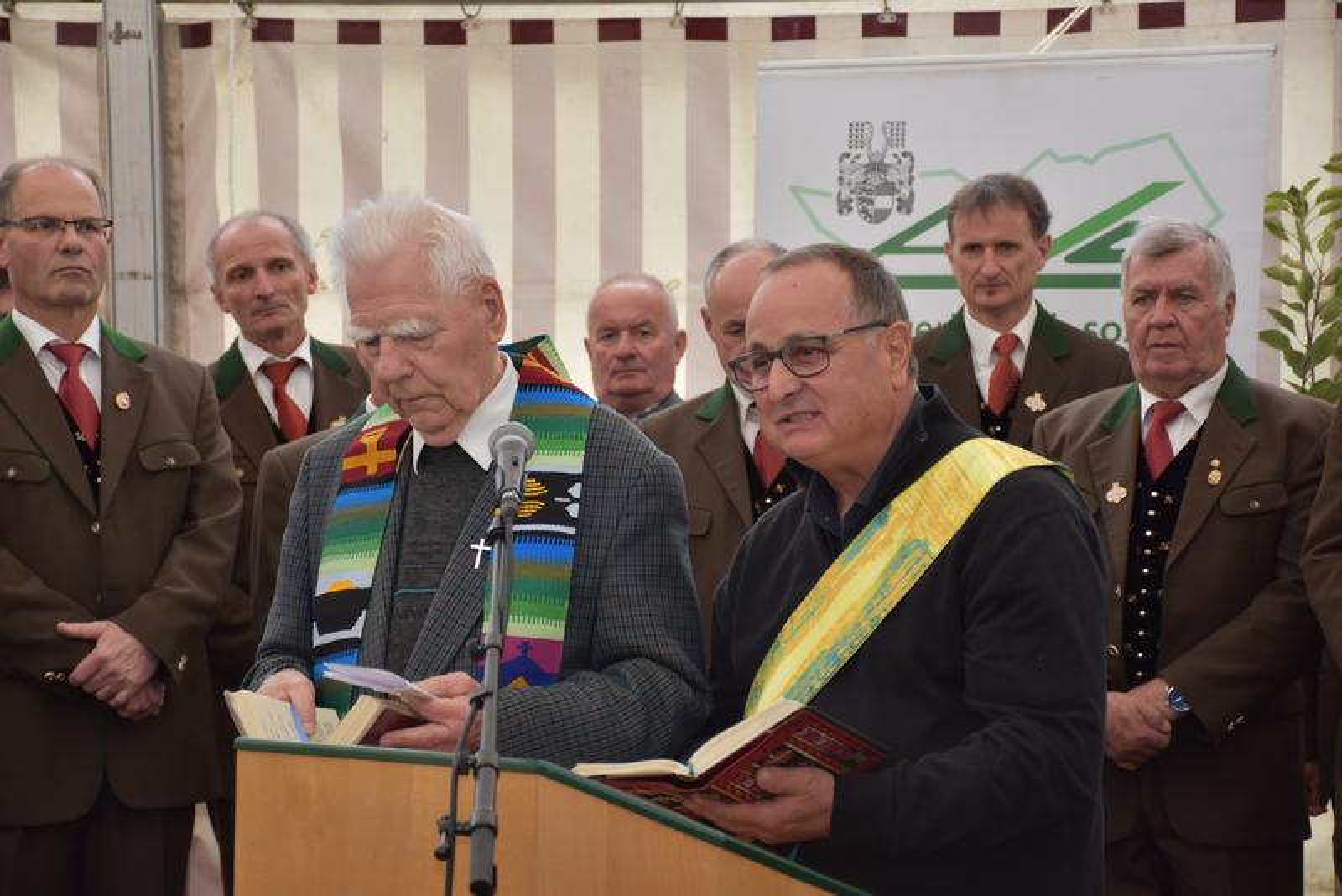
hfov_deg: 20.6
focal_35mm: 99
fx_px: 3692
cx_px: 671
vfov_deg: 13.8
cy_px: 448
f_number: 5
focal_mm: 66
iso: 450
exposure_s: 1/60
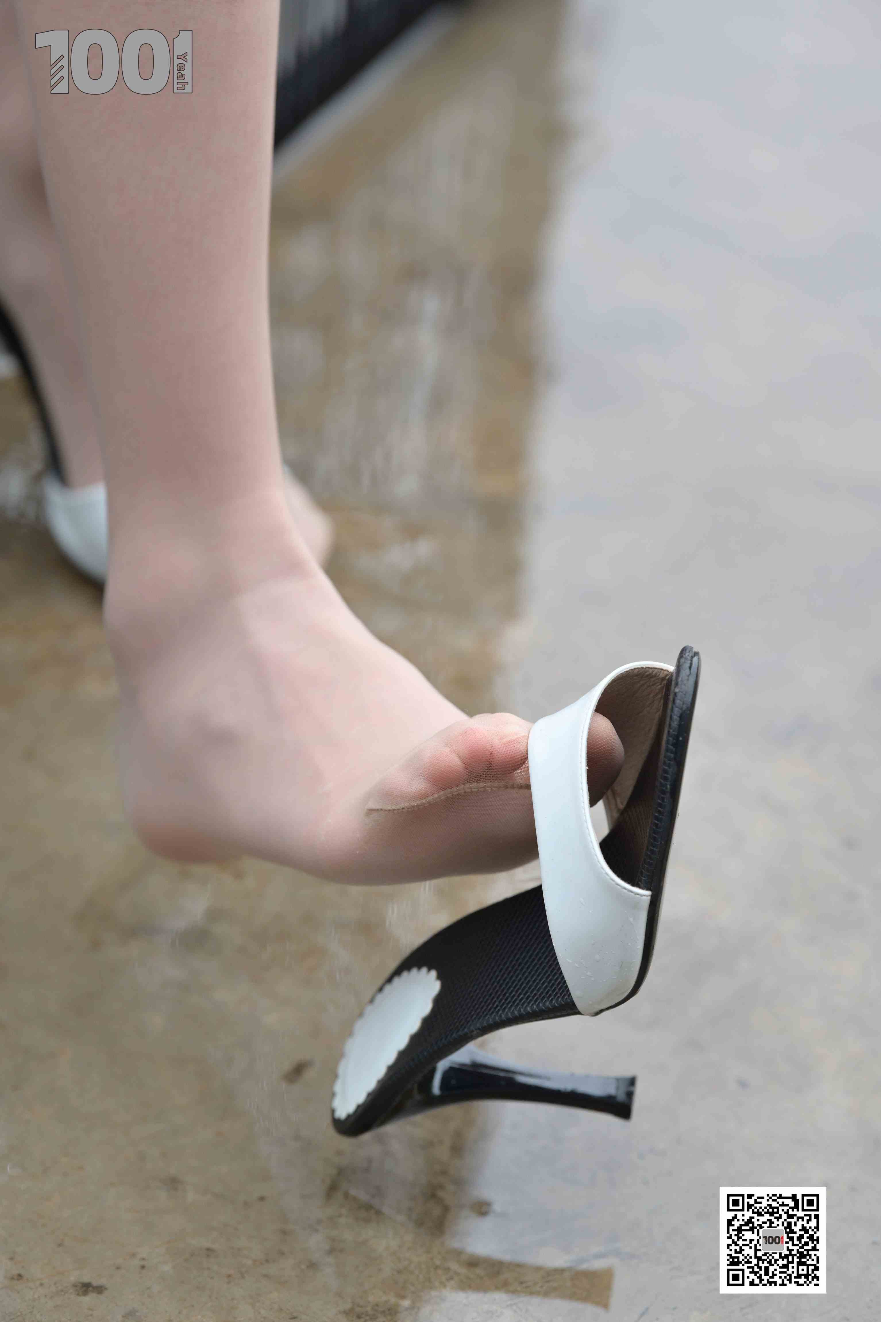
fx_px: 6790
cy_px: 661
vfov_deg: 11.1
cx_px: 440
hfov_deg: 7.4
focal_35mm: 185
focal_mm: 185
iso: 640
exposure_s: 1/200
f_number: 5
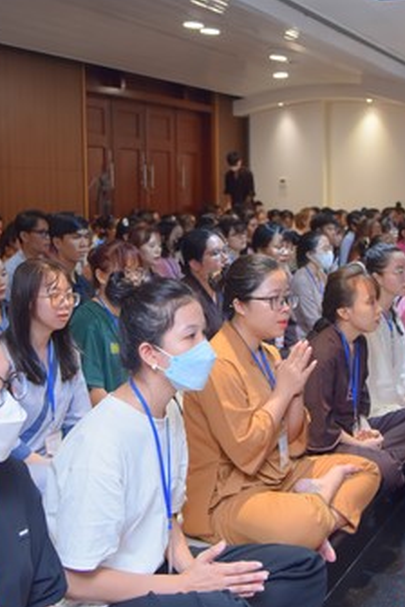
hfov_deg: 23.4
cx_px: 176
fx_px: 979
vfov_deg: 34.5
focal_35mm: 58
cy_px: 282
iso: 800
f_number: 4
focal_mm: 30
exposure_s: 1/125
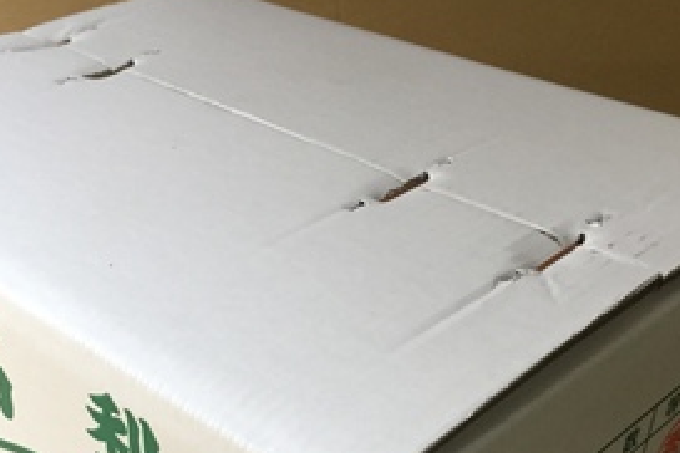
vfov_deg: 24.7
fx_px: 1001
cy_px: 421
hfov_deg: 37.4
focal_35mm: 53
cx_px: 291
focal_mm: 4.15
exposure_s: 1/30
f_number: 2.2
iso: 200
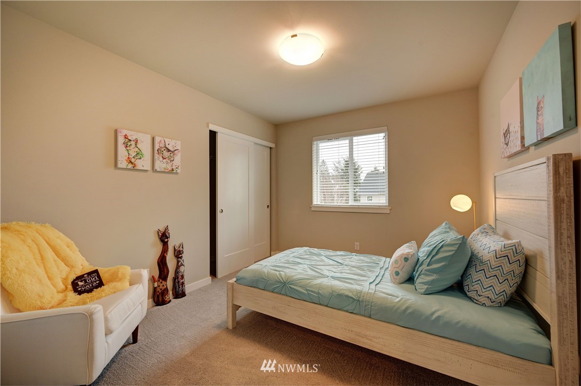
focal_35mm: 14
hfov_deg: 104.3
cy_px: 193
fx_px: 226
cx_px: 290
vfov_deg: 81.1
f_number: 8
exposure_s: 1/30
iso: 400
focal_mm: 14
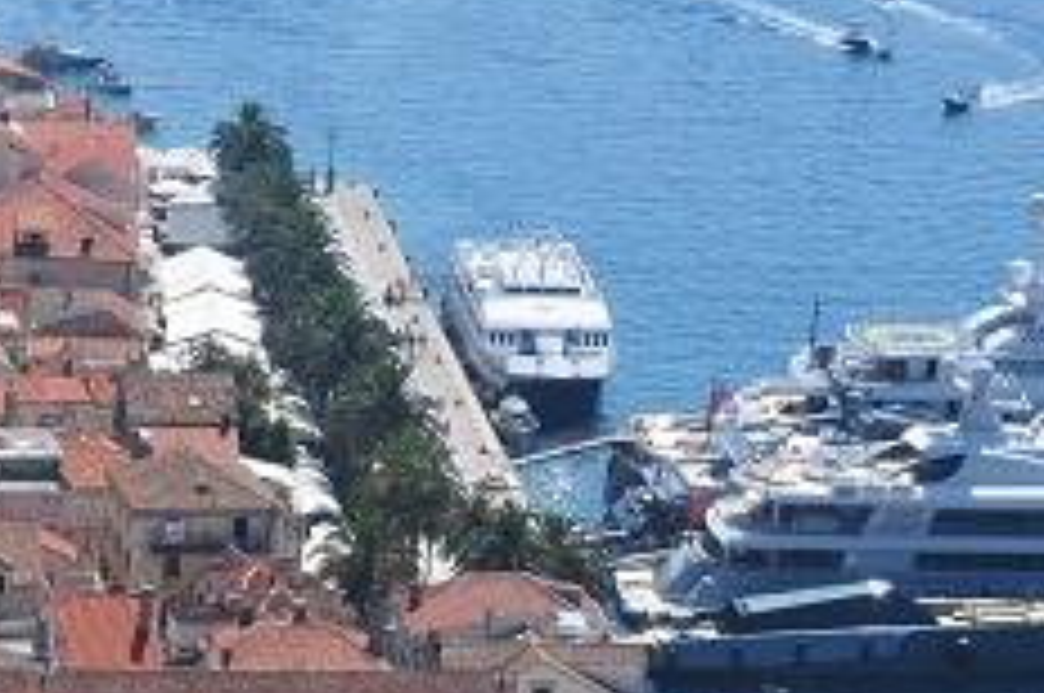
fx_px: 5618
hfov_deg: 10.5
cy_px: 828
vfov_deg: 7.0
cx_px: -122
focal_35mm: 194
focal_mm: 50
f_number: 20
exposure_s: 1/100
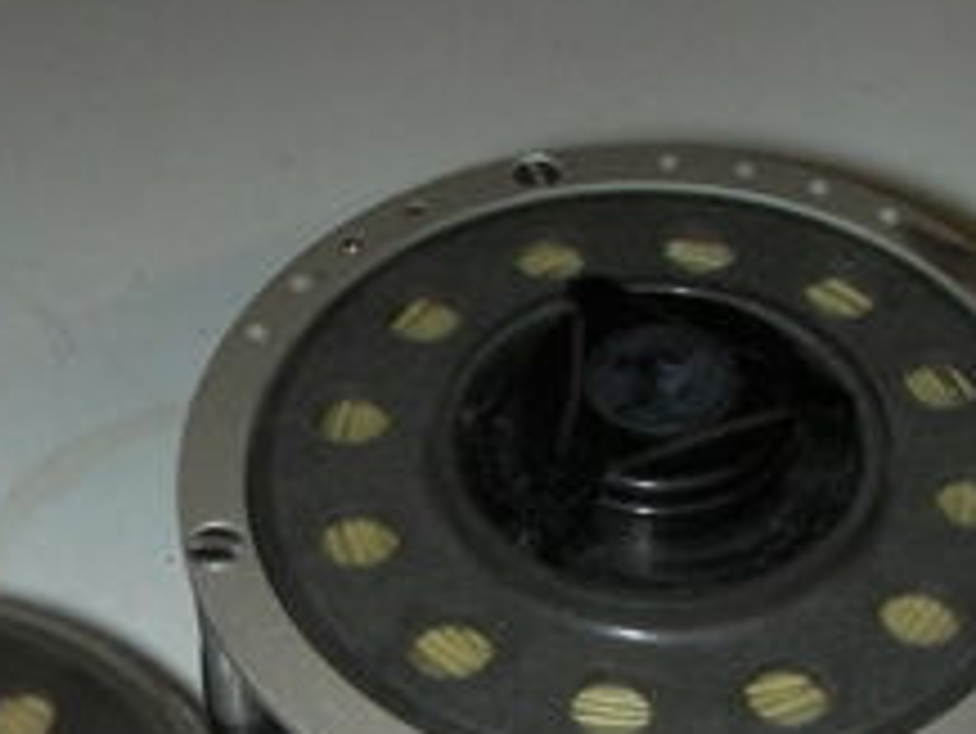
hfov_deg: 23.3
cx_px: 441
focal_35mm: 84
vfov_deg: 17.2
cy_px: 707
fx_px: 2370
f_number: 5.6
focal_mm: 6.3
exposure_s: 1/30
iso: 200
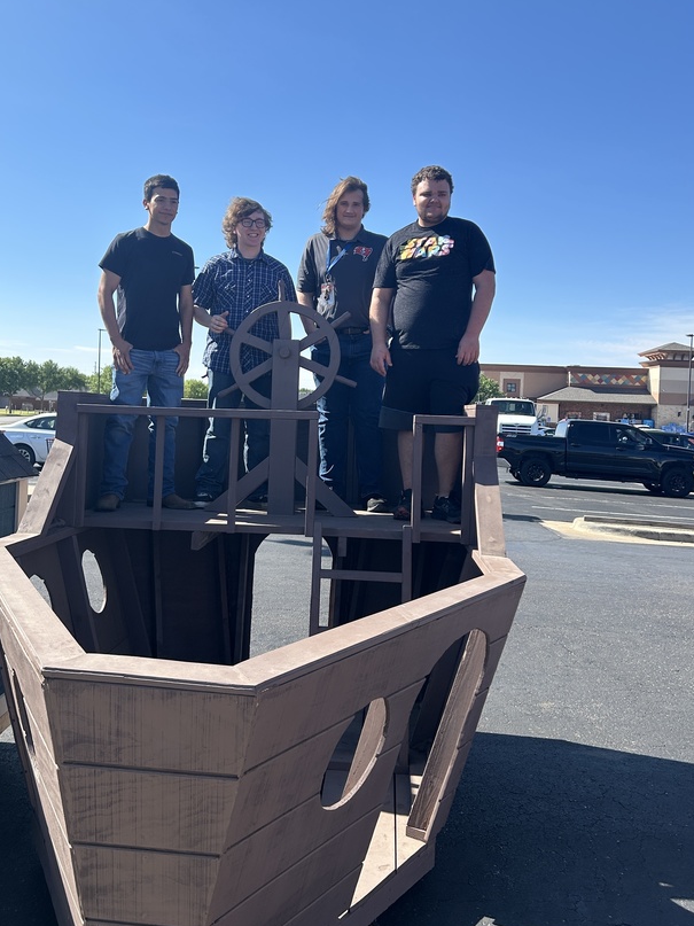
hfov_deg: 42.9
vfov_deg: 55.2
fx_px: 882
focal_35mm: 33
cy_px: 407
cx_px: 303
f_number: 1.5
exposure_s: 1/3460
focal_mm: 5.7
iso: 50
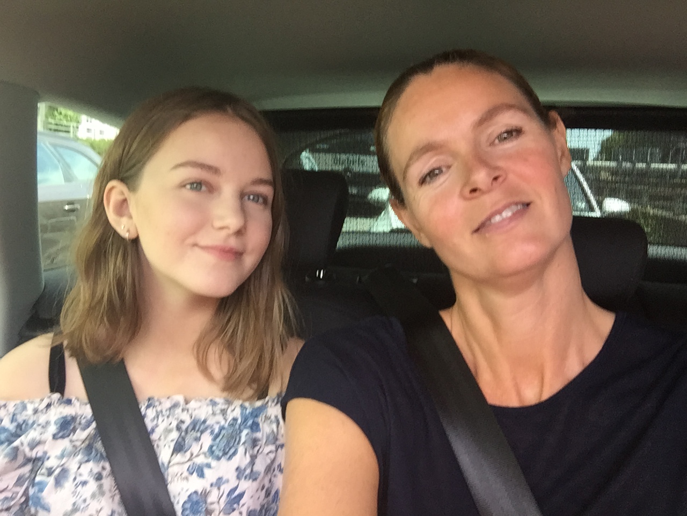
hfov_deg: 58.4
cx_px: 344
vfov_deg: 45.4
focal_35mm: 31
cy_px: 258
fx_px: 615
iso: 40
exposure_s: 1/50
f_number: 2.2
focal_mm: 2.65
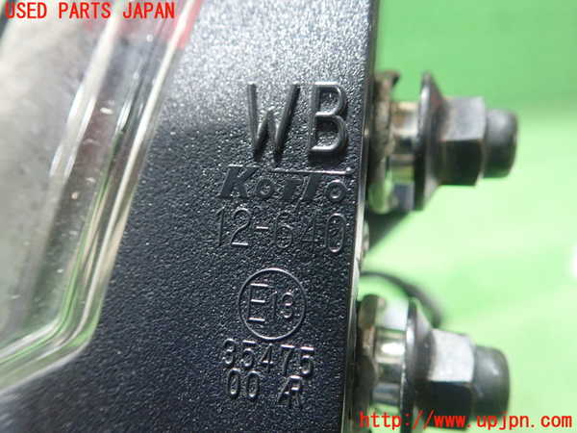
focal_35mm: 30
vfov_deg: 46.8
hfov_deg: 60.0
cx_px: 288
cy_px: 216
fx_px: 500
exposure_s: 1/40
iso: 800
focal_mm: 5.5
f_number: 2.3
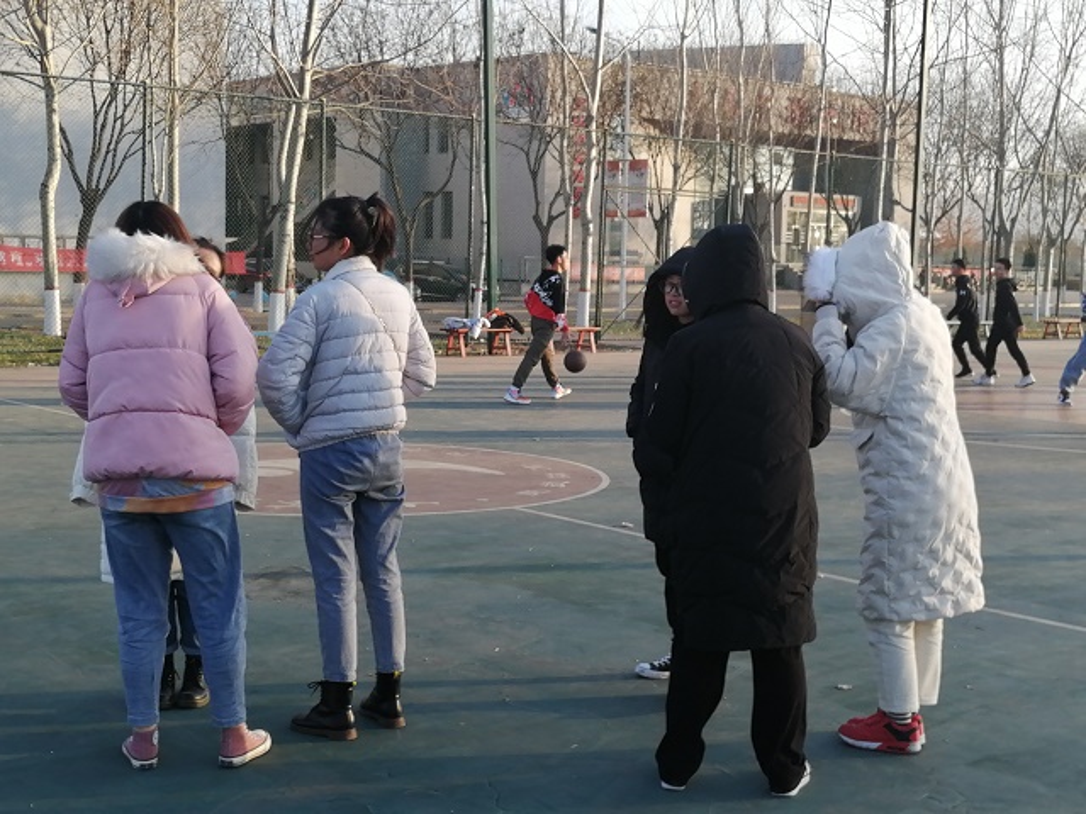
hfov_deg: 38.9
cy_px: 407
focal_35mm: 49
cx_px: 543
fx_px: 1537
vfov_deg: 29.7
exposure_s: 1/323
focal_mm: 3.96
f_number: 1.8
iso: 50
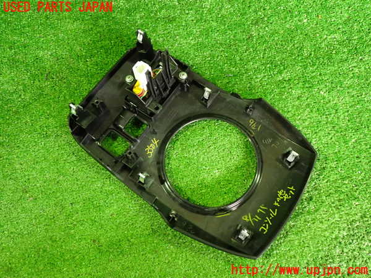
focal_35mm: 30
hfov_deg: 60.0
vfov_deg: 46.8
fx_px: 322
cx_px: 186
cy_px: 139
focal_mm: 5.4
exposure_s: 1/30
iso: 800
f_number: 2.3
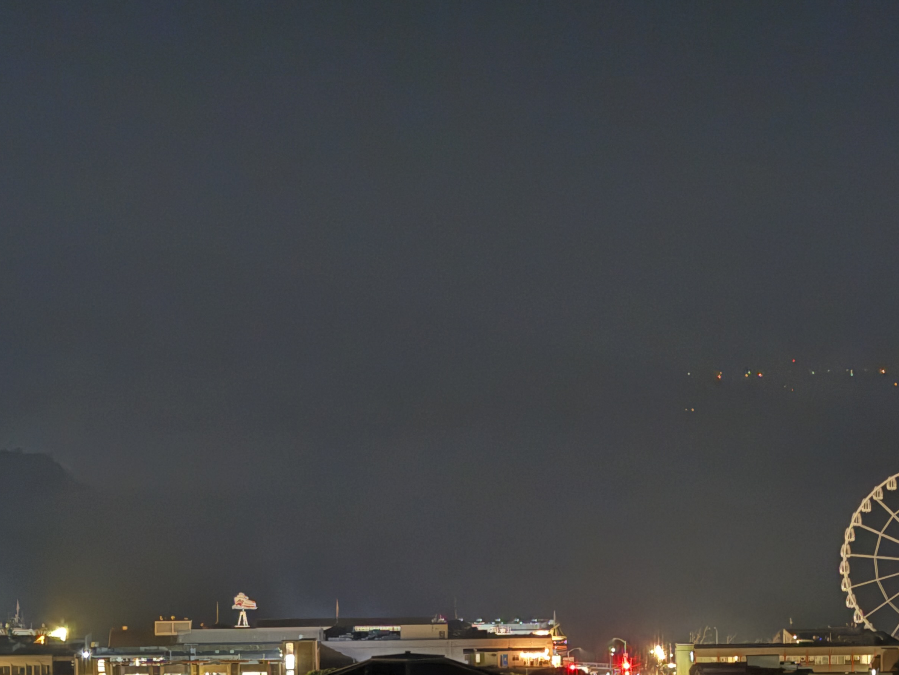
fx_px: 5273
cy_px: 453
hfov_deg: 9.7
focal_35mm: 203
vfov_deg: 7.3
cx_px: 267
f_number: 2.8
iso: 2500
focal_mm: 15.66
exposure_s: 1/4
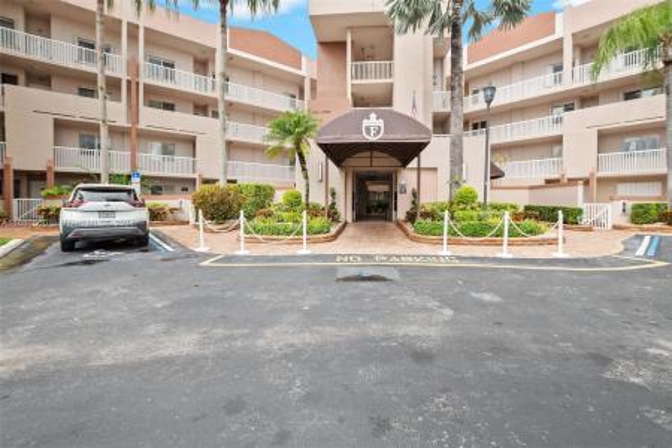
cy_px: 224
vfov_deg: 77.3
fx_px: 280
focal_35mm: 15
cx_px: 336
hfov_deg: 100.4
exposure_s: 1/60
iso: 200
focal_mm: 10
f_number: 8
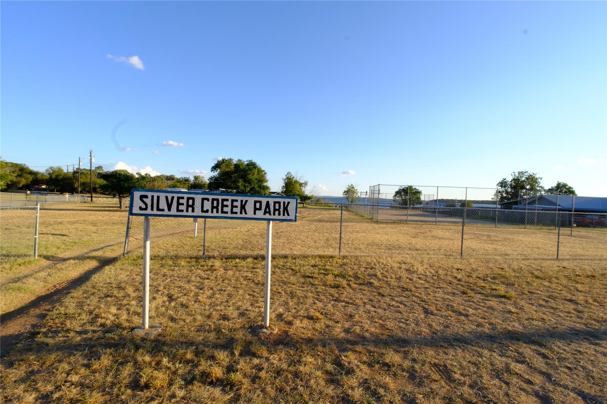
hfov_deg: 90.0
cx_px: 304
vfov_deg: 67.4
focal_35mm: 18
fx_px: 303
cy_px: 202
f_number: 16
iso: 1000
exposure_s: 1/160
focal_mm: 11.7
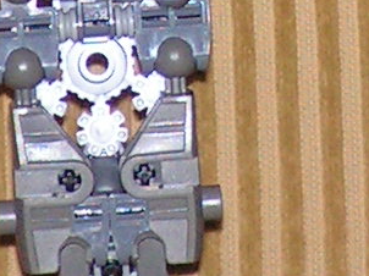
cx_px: 346
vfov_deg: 1.2
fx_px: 13304
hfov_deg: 1.6
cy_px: -142
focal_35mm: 1249
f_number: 3.4
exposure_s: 1/200
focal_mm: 30.8
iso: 200
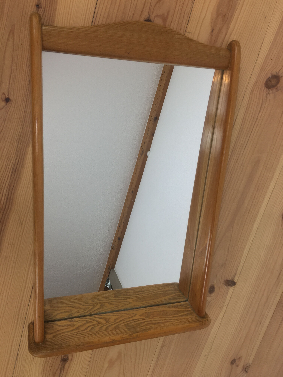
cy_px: 188
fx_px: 316
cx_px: 142
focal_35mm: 29
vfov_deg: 61.7
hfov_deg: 48.2
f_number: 2.2
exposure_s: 1/33
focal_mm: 4.15
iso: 25
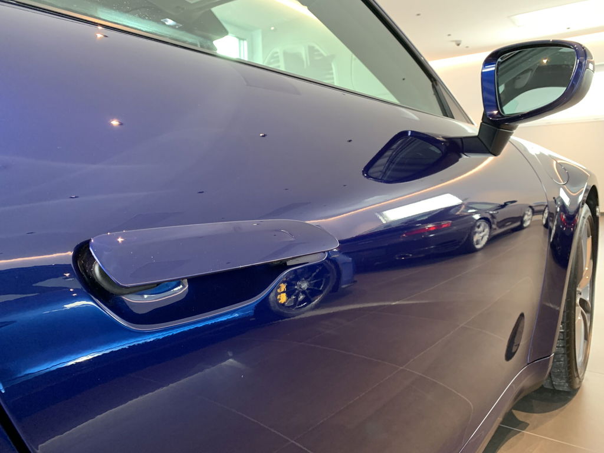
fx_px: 454
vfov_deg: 53.1
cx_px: 302
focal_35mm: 26
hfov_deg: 67.3
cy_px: 226
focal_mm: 4.25
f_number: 1.8
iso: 200
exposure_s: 1/41
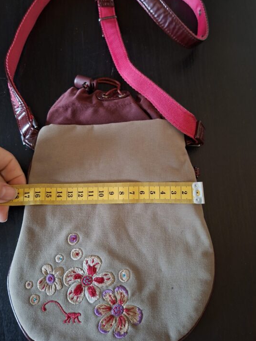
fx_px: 256
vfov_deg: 67.2
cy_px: 157
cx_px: 127
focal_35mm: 26
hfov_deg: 53.1
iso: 800
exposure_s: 1/24
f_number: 1.8
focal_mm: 5.54
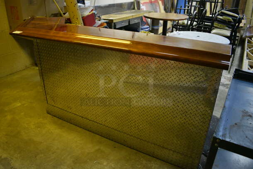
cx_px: 126
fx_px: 190
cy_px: 84
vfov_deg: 48.0
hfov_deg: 67.3
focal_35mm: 27
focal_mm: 18
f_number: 3.5
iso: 4000
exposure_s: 1/125
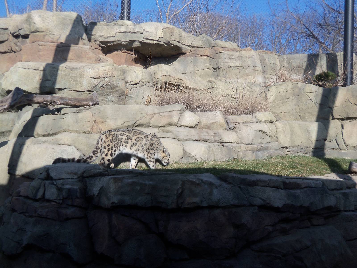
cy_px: 134
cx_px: 178
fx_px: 505
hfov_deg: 38.9
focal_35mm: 49
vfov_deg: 29.7
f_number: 4.6
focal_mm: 8.7
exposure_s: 1/400
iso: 64
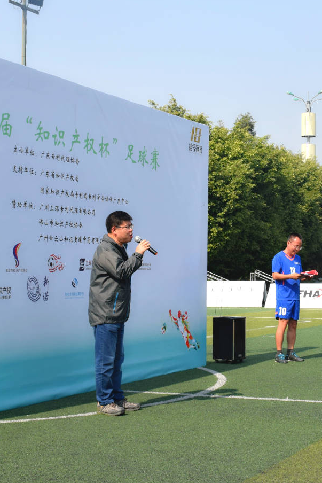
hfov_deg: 19.6
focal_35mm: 69
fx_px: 925
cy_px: 217
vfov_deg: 29.2
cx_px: 232
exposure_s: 1/400
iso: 200
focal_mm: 26
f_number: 10
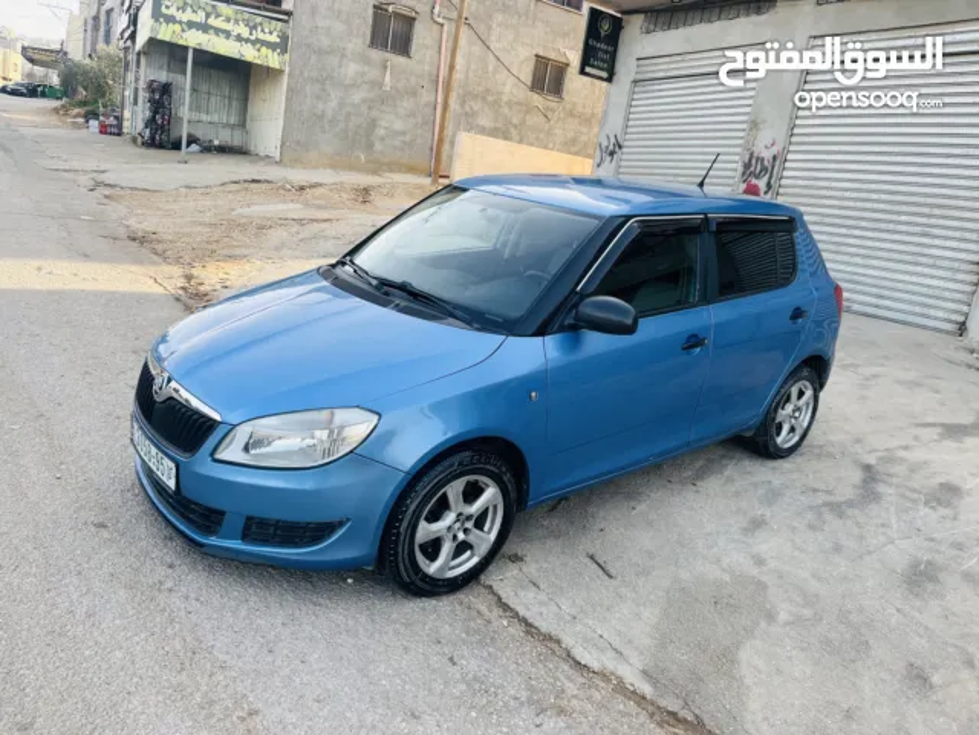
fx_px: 735
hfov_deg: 67.3
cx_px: 490
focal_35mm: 26
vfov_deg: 53.1
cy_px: 368
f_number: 1.6
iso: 50
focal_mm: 5.1
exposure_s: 1/497
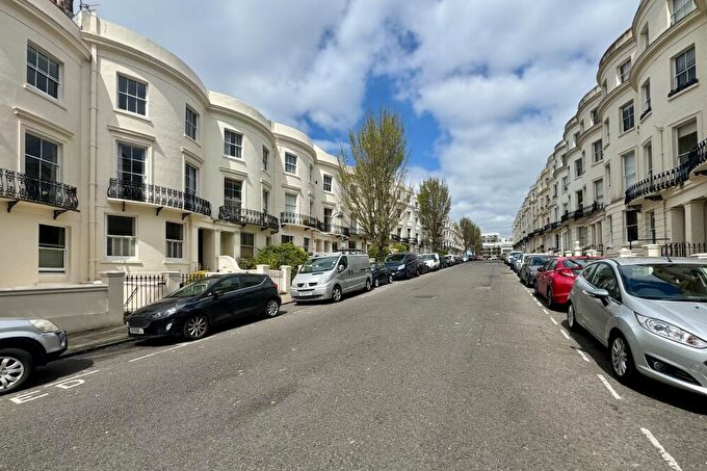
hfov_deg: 100.4
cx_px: 351
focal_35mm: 15
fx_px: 294
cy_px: 270
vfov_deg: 76.8
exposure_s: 1/2415
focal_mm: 2.22
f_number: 2.2
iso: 50
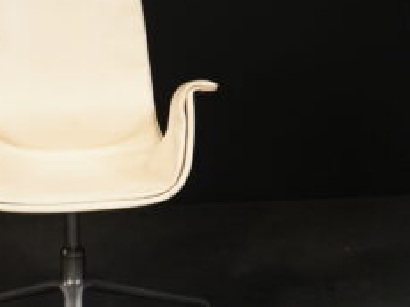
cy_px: 158
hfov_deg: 14.0
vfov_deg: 10.6
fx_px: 1657
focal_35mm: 140
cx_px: 66
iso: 3200
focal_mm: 56
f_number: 7.1
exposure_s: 1/100
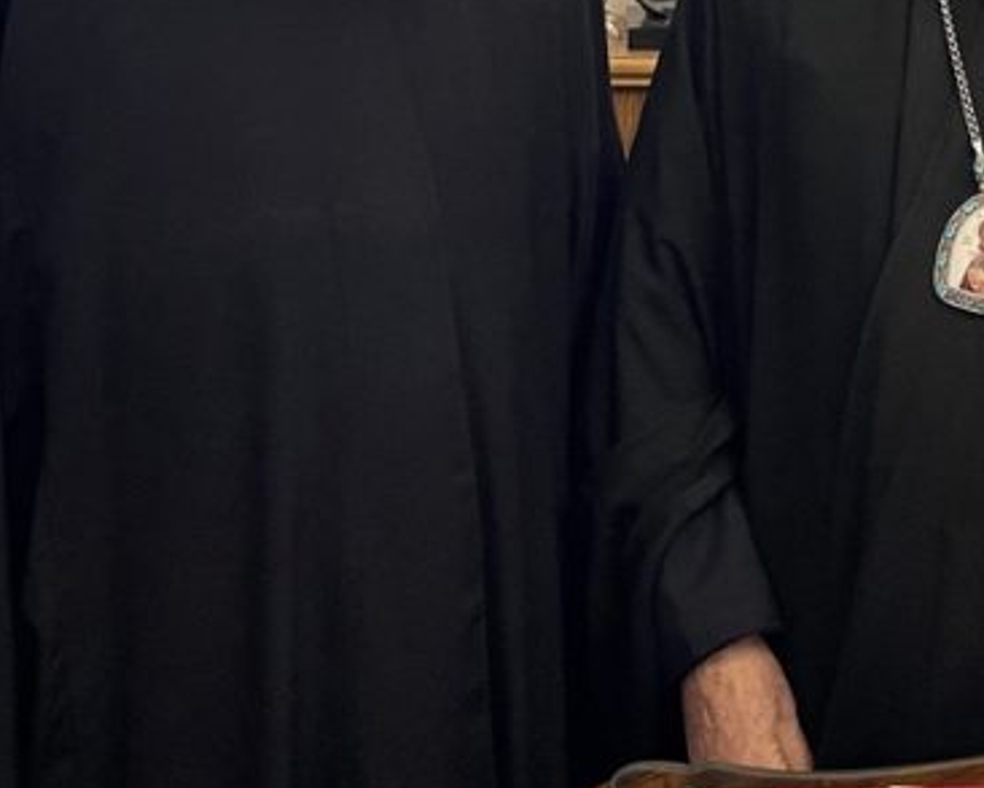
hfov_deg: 26.6
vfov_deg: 20.3
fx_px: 2068
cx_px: 643
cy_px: -148
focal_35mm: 71
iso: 100
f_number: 1.6
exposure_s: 1/50
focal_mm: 4.2
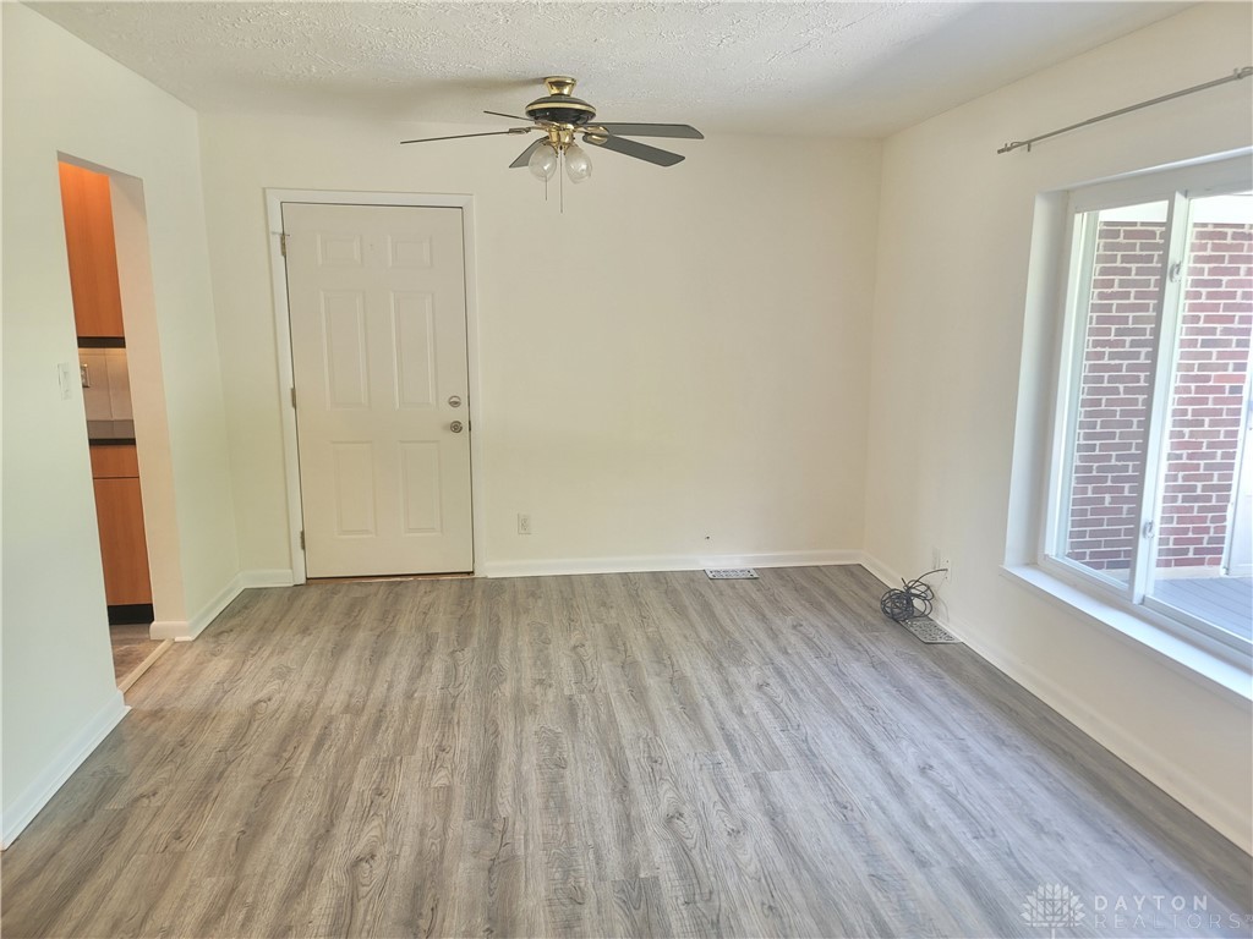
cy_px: 470
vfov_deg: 54.9
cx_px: 626
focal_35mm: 25
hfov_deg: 69.4
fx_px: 905
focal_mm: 7
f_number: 1.8
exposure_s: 1/60
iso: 200
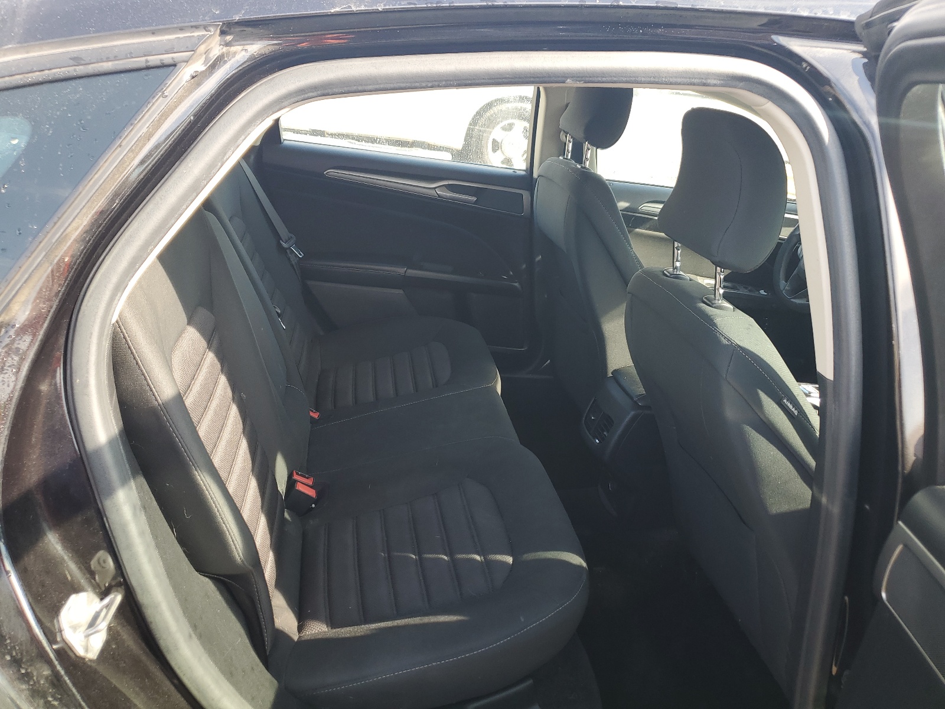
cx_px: 472
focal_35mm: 26
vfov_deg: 53.1
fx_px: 710
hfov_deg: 67.3
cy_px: 354
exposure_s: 1/189
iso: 50
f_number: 1.5
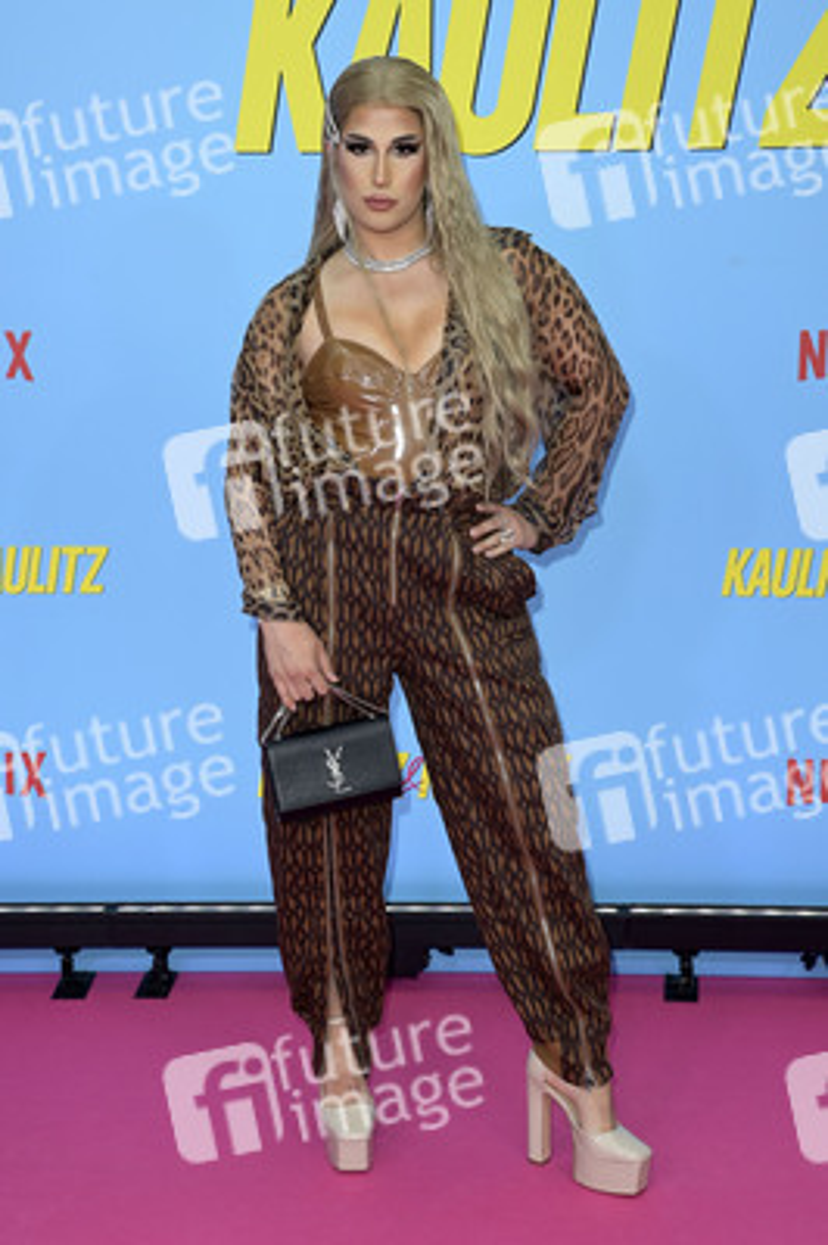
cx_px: 414
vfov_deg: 32.4
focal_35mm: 62
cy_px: 622
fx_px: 2143
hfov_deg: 21.9
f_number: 6.3
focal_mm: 62
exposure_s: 1/125
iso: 640
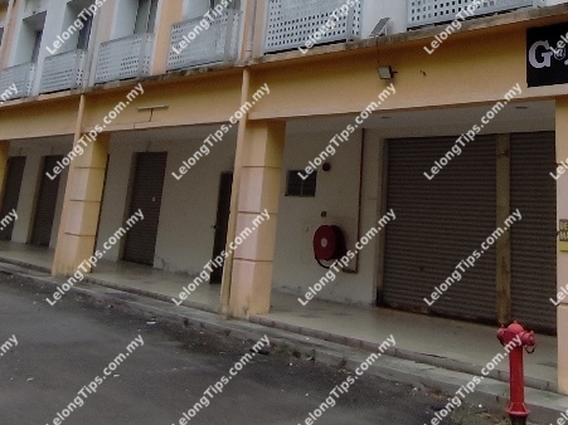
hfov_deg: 42.9
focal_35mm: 44
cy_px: -102
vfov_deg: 28.1
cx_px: 309
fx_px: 722
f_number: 2.2
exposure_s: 1/2026
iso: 50
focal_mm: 1.65
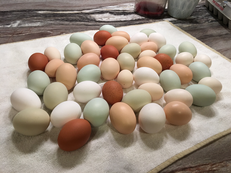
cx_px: 116
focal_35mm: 29
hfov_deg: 61.7
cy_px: 86
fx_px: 194
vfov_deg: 48.2
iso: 40
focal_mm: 4.15
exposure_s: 1/15
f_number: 2.2
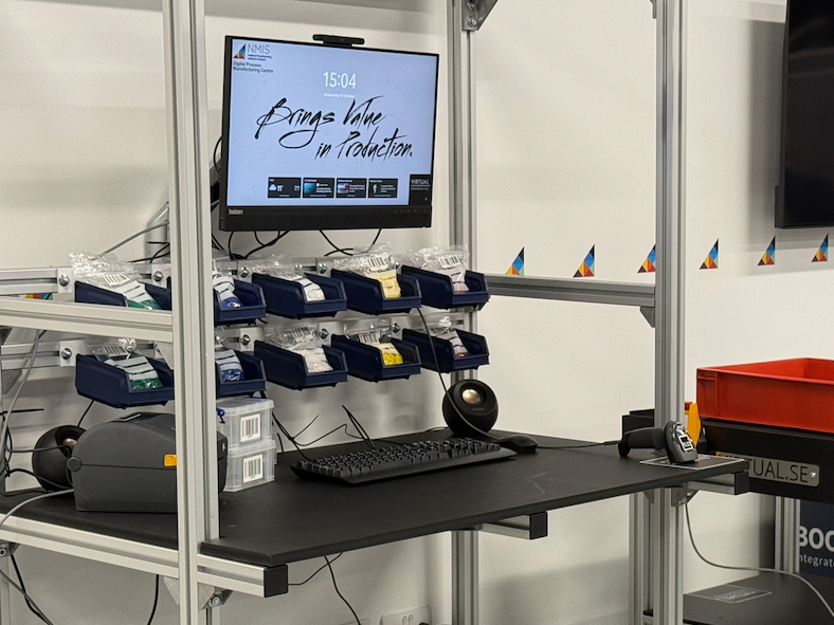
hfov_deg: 24.8
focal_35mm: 78
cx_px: 618
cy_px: 397
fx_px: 1879
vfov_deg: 18.9
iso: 80
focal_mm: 6.76
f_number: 1.78
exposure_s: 1/50
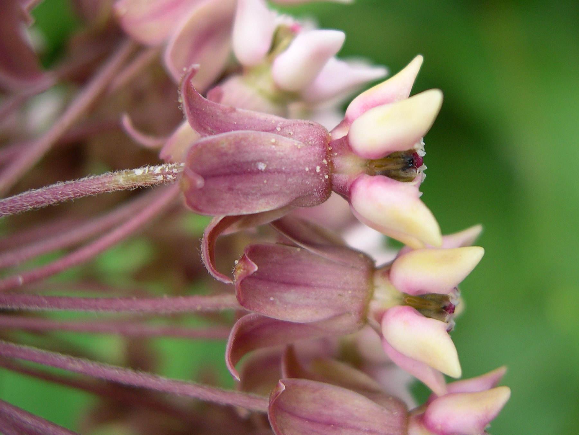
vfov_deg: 37.7
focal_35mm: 38
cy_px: 218
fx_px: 636
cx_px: 290
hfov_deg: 49.0
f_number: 2.8
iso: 100
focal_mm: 8
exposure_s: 1/217
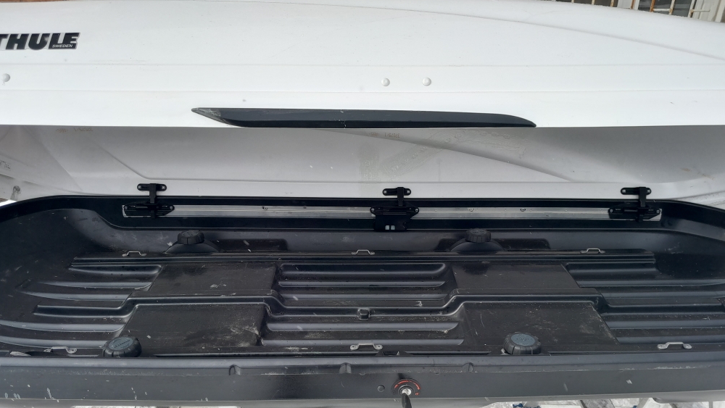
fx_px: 577
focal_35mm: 30
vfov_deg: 38.6
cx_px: 357
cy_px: 266
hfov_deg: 64.3
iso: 40
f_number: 1.8
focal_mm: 4
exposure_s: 1/325
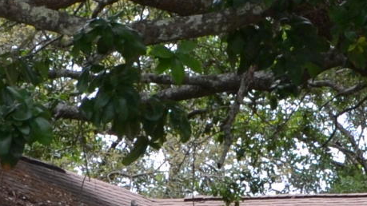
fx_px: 2199
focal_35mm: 226
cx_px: 249
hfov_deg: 9.5
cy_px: 169
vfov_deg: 5.4
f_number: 5.6
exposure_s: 1/125
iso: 320
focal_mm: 22
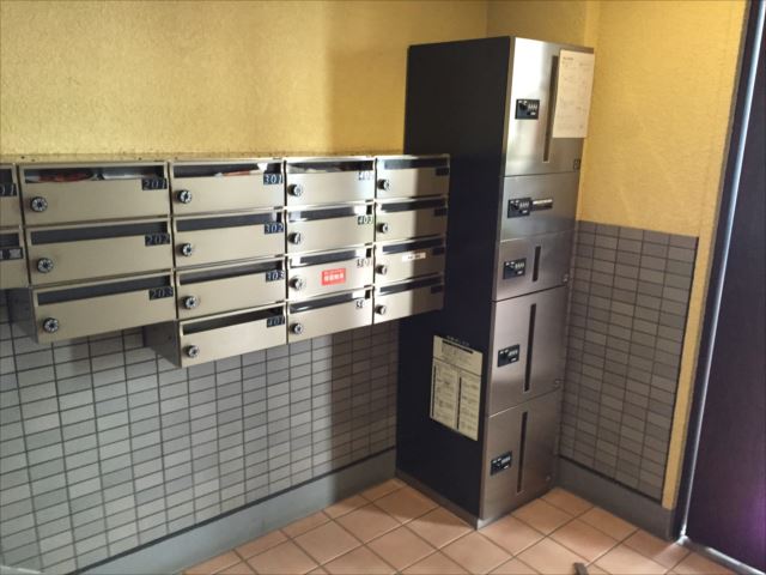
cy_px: 288
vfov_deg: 48.2
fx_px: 642
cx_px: 383
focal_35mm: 29
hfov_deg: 61.7
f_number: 2.2
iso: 250
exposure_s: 1/25
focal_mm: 4.15
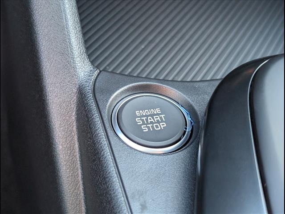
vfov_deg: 29.7
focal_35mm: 49
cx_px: 142
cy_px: 107
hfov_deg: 38.9
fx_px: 403
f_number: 1.68
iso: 135
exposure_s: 1/51.5
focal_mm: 6.9
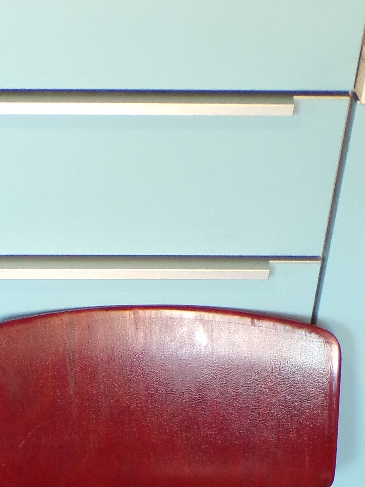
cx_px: -49
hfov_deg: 14.0
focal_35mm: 103
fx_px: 1448
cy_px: 651
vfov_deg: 17.7
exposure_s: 1/17
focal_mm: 6.6
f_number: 3.3
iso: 287
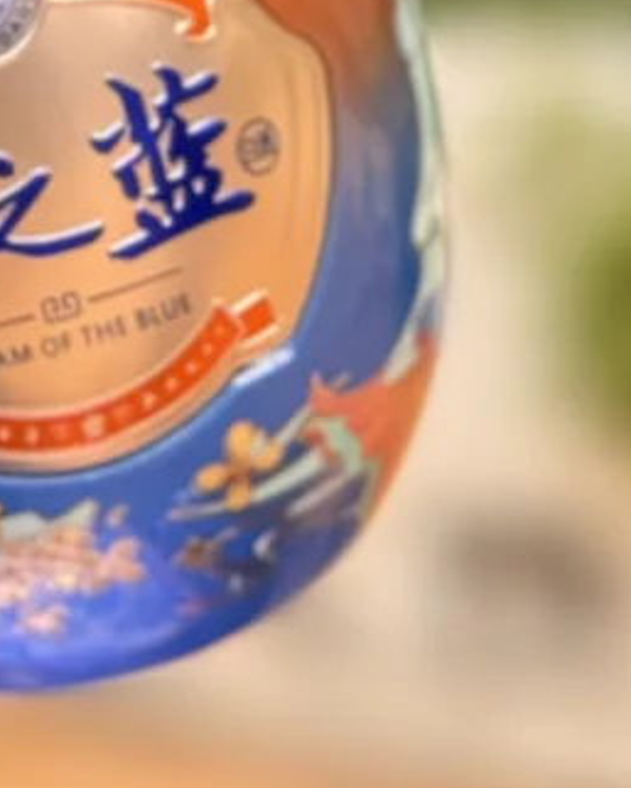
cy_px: -741
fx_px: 4900
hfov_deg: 7.1
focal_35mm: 210
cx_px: -663
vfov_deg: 8.7
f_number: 1.78
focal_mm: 6.76
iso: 64
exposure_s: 1/215
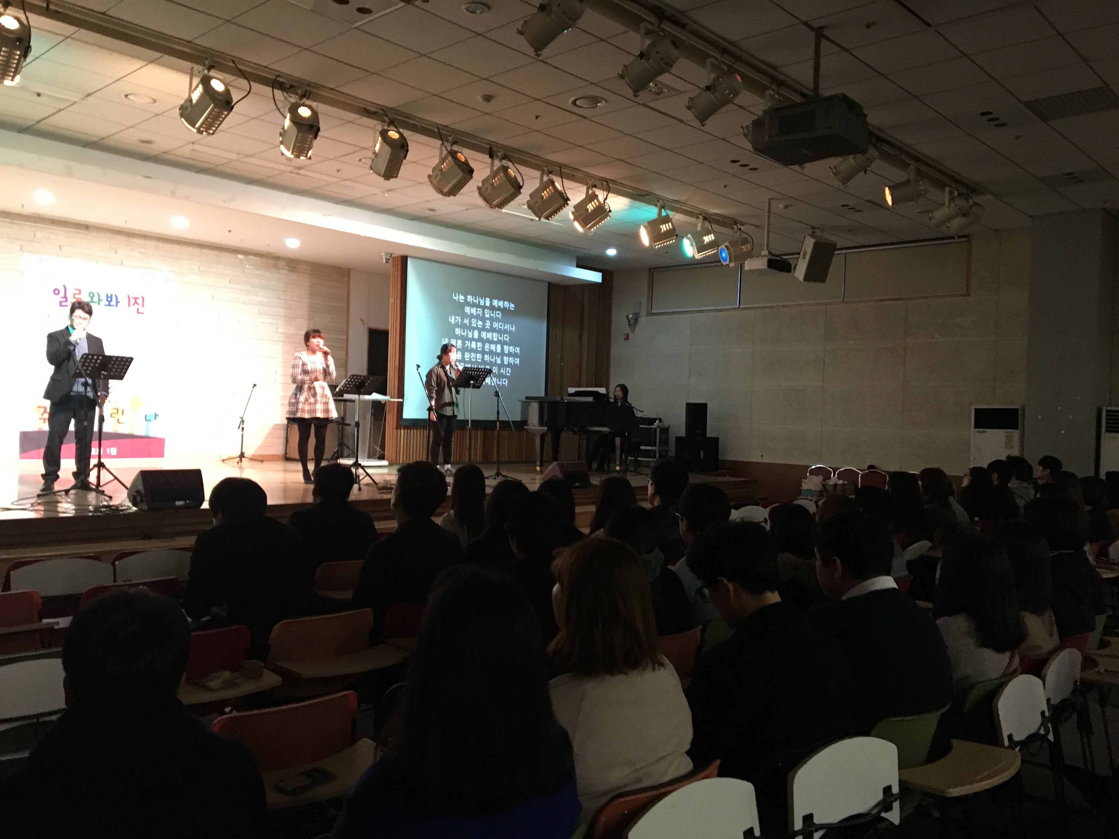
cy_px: 420
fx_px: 937
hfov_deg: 61.7
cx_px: 560
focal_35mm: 29
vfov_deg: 48.2
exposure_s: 1/20
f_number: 2.2
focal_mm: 4.15
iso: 200
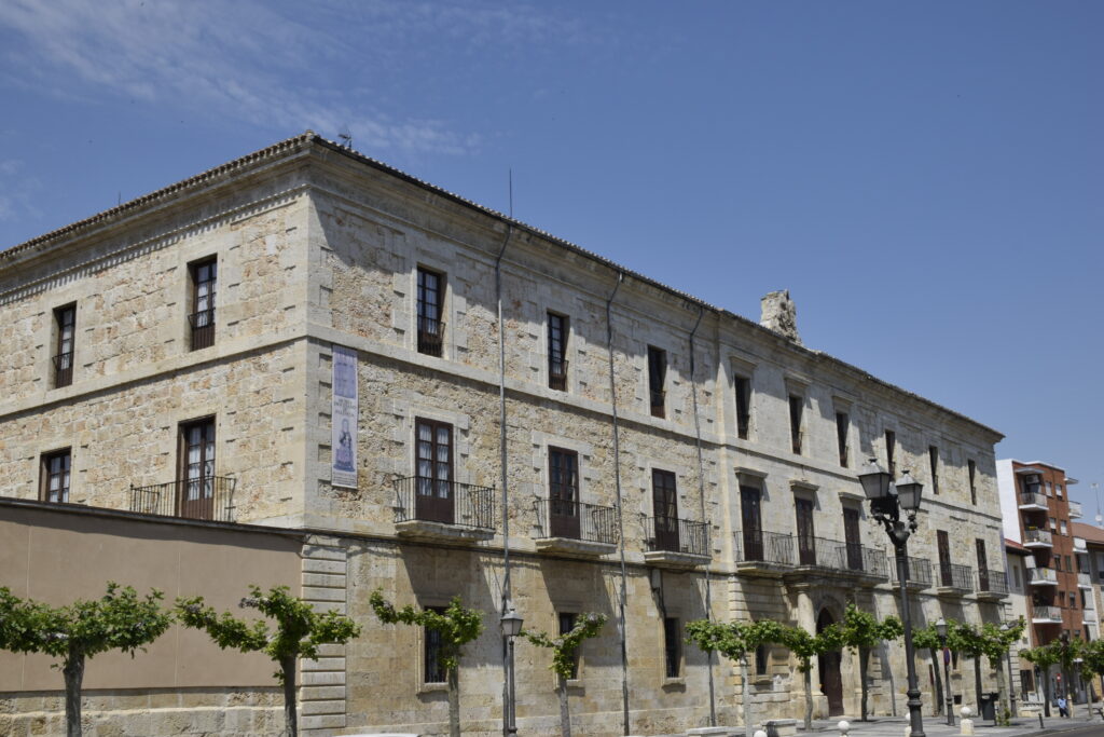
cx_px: 552
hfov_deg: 47.9
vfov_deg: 33.0
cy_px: 368
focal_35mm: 40
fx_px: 1242
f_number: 13
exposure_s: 1/200
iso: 100
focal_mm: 27
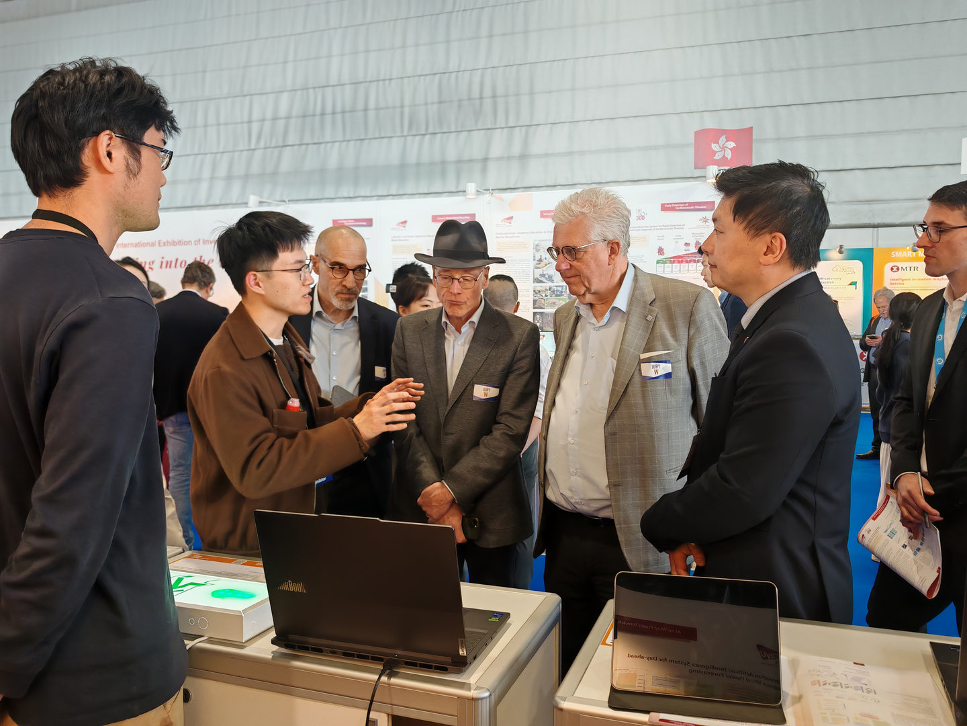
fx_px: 754
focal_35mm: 27
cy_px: 363
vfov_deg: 51.4
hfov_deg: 65.3
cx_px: 484
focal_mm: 6.83
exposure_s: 1/100
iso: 320
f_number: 2
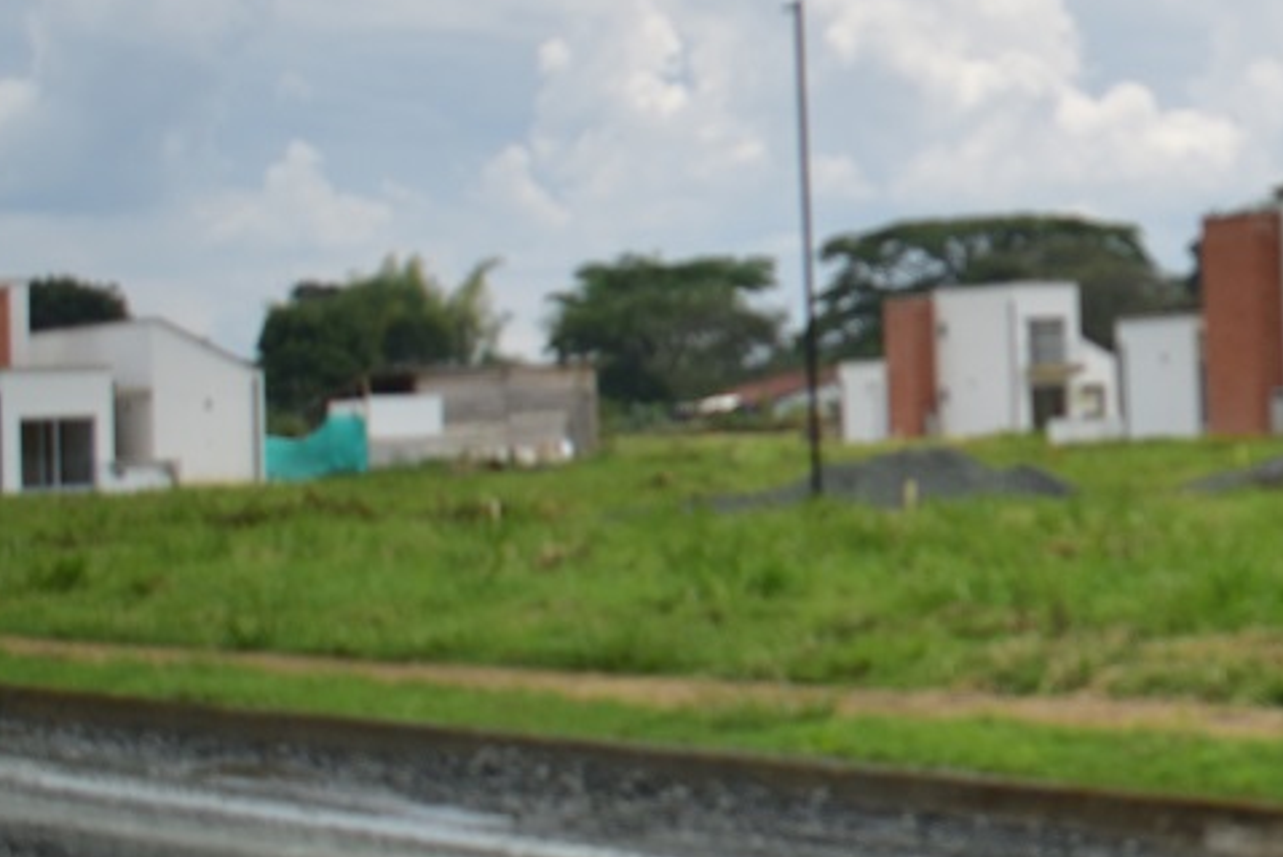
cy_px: 225
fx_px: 3515
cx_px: 1503
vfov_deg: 13.9
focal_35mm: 99
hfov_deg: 19.6
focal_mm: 21
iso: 100
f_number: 3.8
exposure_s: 1/1250
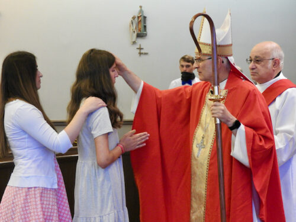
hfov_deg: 14.6
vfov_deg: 11.0
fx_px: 1154
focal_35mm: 135
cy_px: 111
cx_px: 148
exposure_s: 1/15
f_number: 5
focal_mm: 24.2
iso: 500
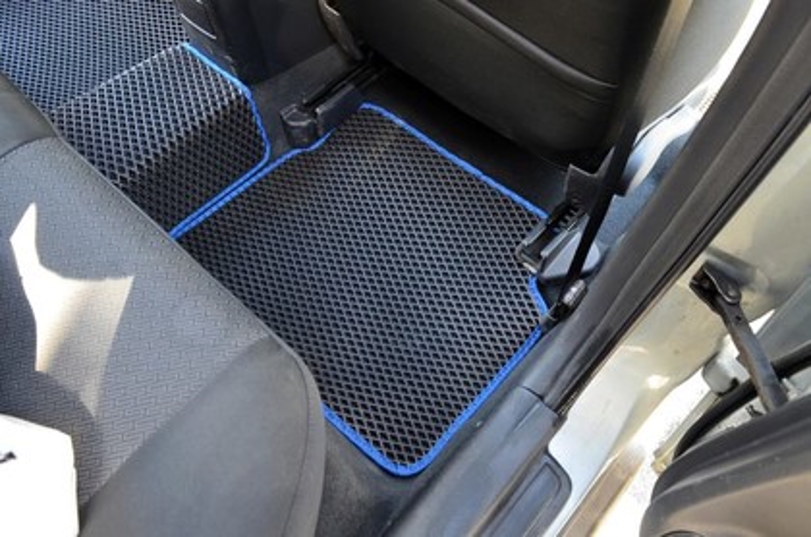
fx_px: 607
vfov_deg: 47.7
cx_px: 406
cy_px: 268
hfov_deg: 67.5
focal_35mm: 27
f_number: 7.1
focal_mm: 18
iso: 800
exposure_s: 1/15
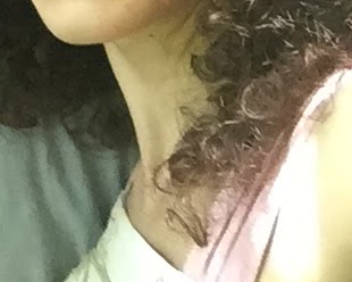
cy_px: -194
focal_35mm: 125
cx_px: -362
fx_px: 1302
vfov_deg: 11.6
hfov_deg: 13.2
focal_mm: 2.65
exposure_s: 1/30
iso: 125
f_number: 2.2
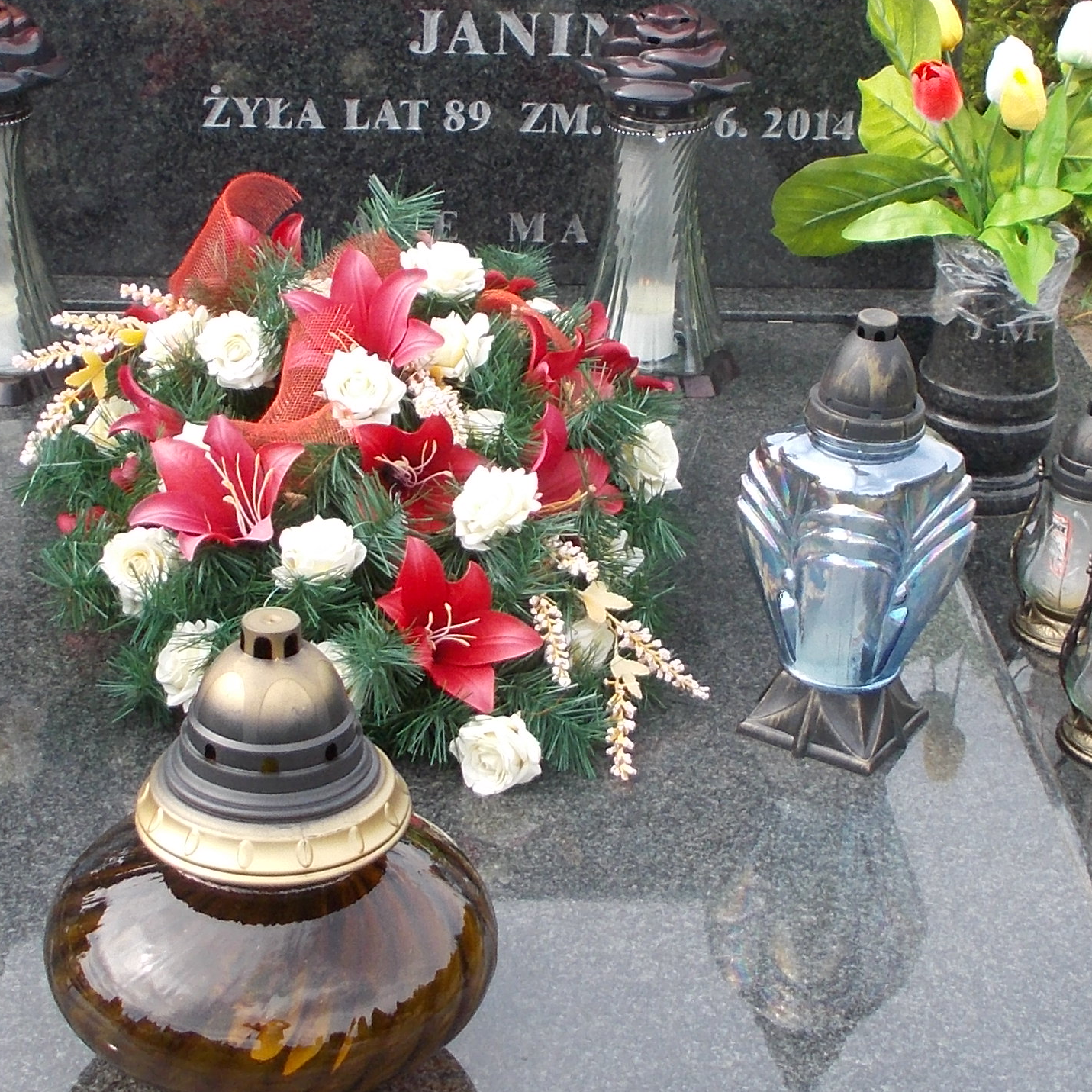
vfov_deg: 23.3
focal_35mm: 74
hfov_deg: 23.4
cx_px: 552
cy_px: 483
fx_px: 2641
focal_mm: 4.6
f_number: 3.2
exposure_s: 1/200
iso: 80
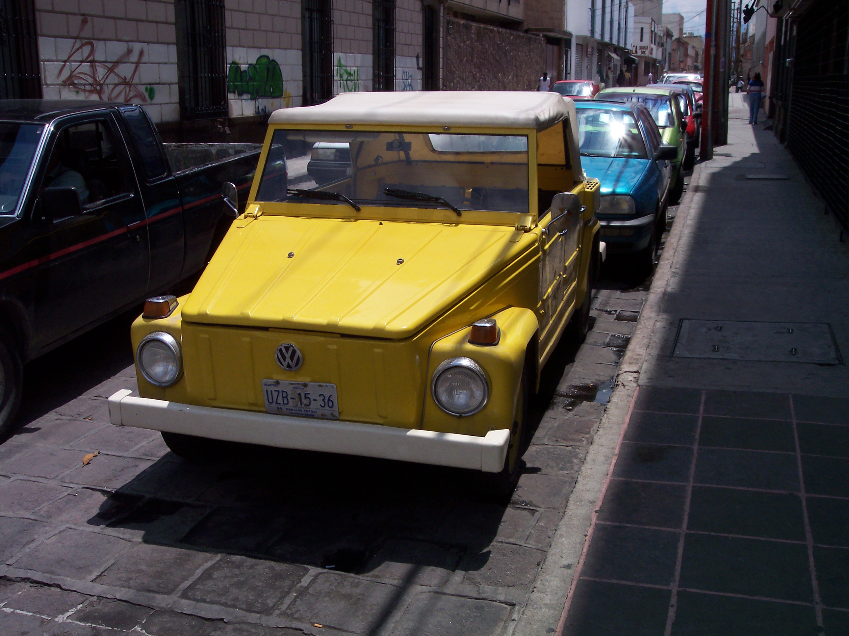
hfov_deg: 49.0
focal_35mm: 38
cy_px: 318
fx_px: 931
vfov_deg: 37.7
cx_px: 424
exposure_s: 1/1000
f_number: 4.8
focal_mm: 8
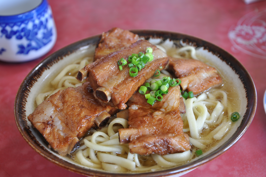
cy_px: 88
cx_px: 133
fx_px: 531
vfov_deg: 18.9
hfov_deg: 28.1
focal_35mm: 72
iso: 200
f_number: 4.8
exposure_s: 1/10
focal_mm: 48
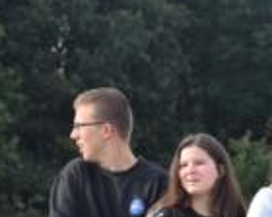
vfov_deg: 4.4
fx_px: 2834
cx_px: 369
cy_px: 254
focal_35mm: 352
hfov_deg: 5.5
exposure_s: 1/250
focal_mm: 70
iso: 250
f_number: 8
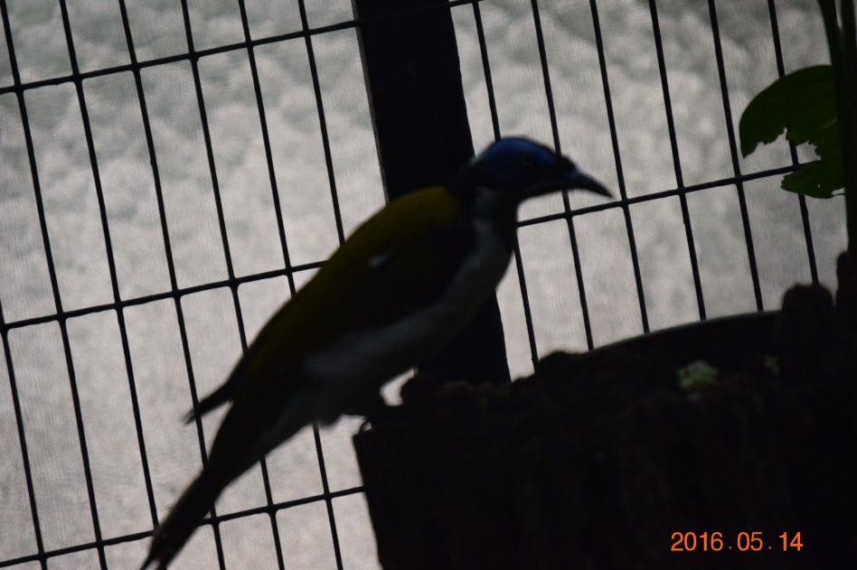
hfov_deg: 6.4
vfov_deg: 4.2
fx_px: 7709
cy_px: 280
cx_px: 428
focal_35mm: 324
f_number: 5.6
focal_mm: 200
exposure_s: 1/800
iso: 800
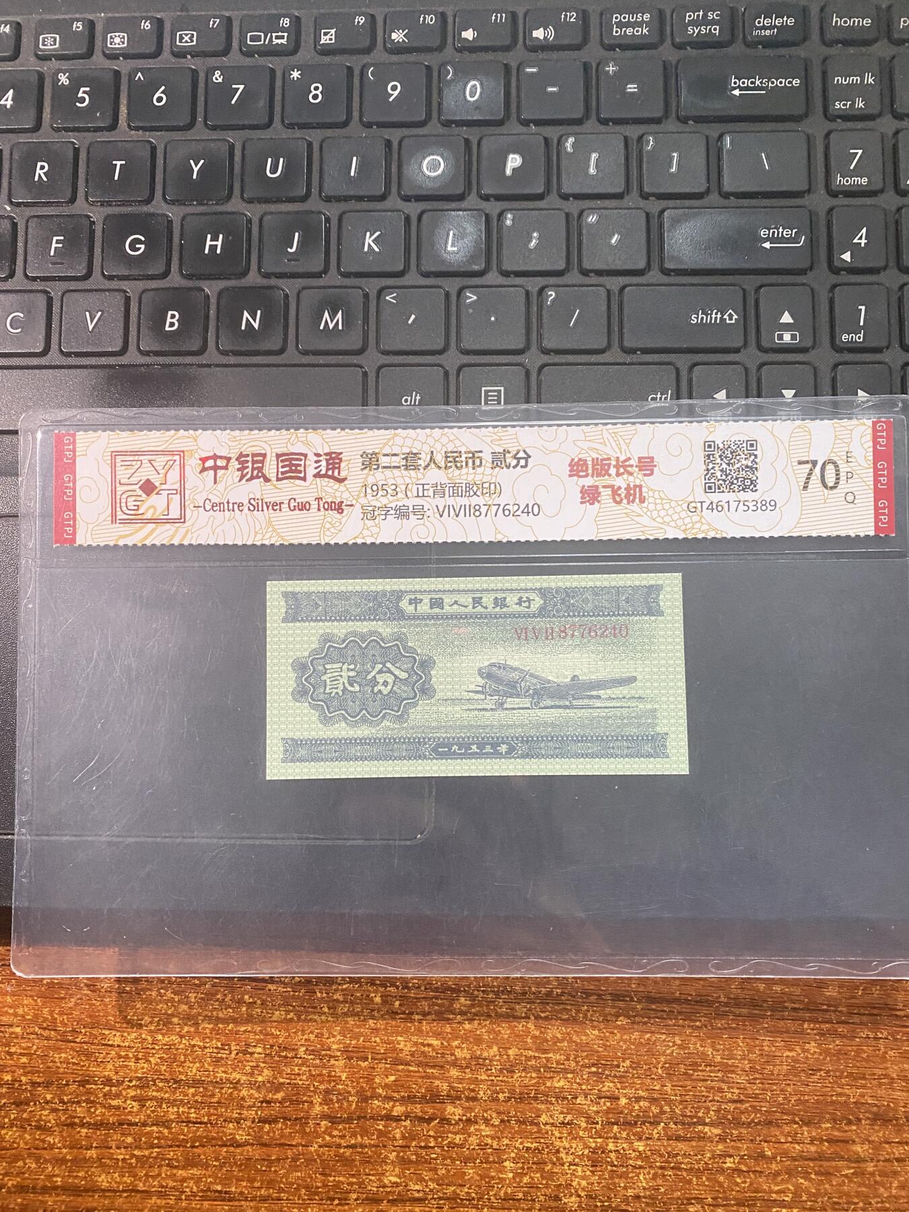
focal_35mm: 26
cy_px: 606
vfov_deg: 67.3
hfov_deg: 53.1
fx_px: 910
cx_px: 454
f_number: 1.8
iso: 400
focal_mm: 4.25
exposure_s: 1/60
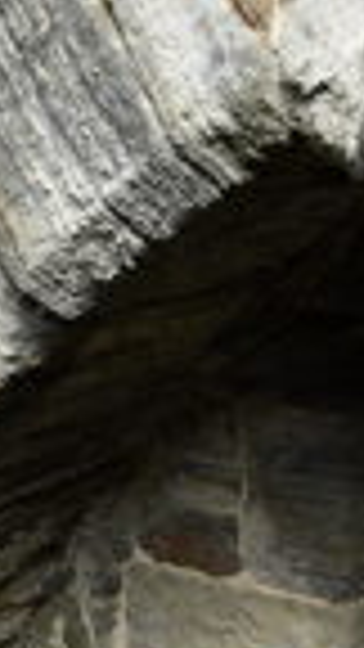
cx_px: 148
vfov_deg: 30.0
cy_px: 416
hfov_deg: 17.2
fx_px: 1201
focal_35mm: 70
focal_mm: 16
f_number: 4.5
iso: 100
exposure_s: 1/60
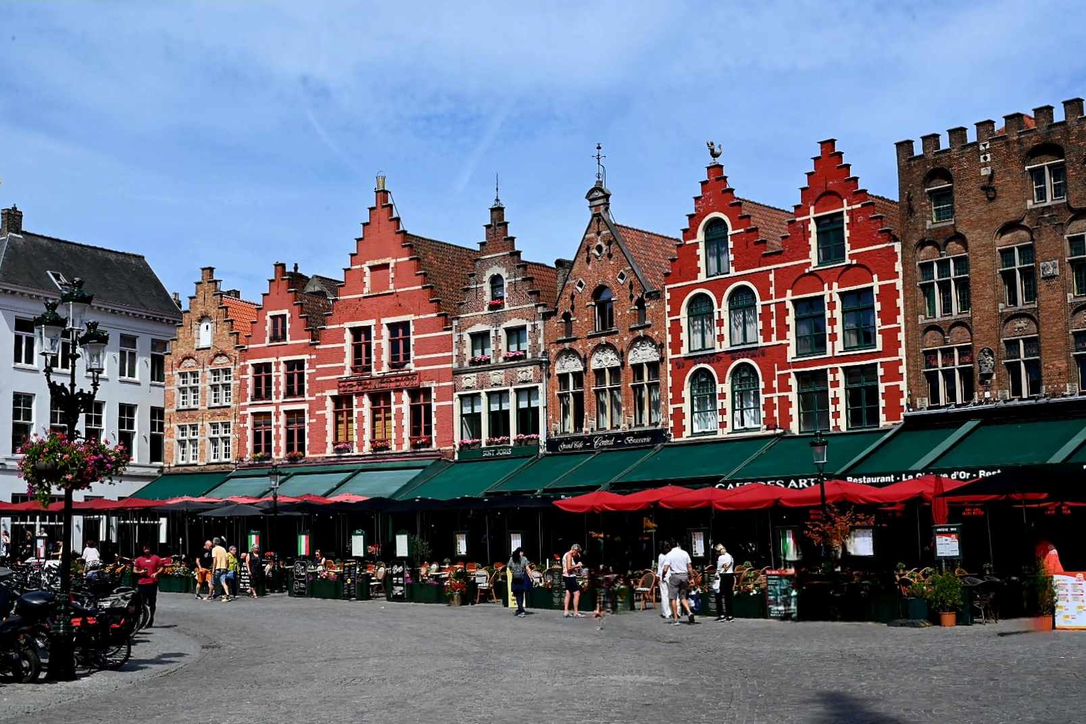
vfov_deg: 29.9
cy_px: 362
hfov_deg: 43.6
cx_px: 543
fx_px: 1357
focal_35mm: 45
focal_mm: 45
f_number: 18
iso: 1600
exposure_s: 1/1250
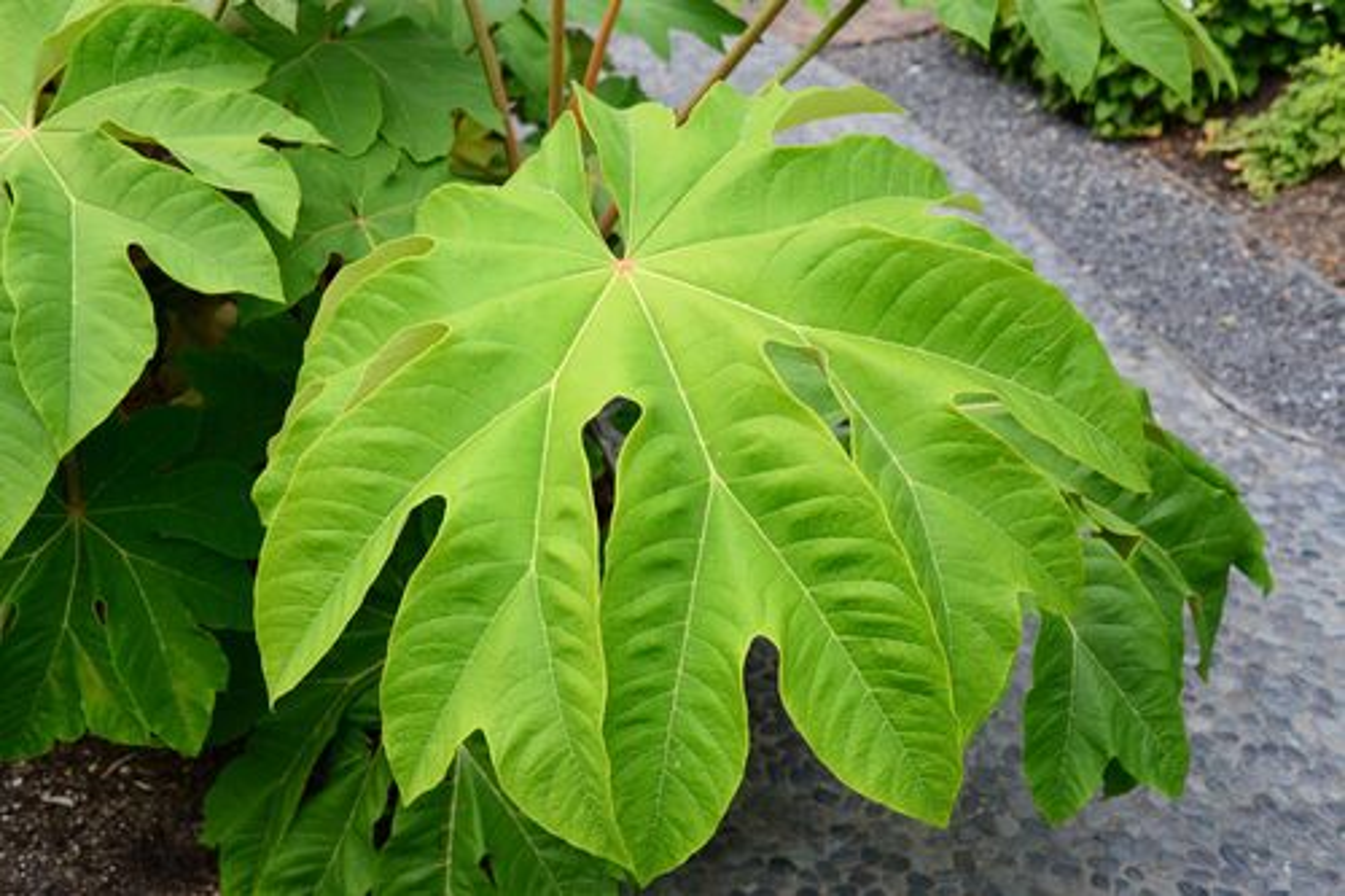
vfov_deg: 28.1
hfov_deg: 41.1
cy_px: 448
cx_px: 672
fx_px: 1793
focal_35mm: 48
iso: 125
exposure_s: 1/125
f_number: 7.1
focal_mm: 48
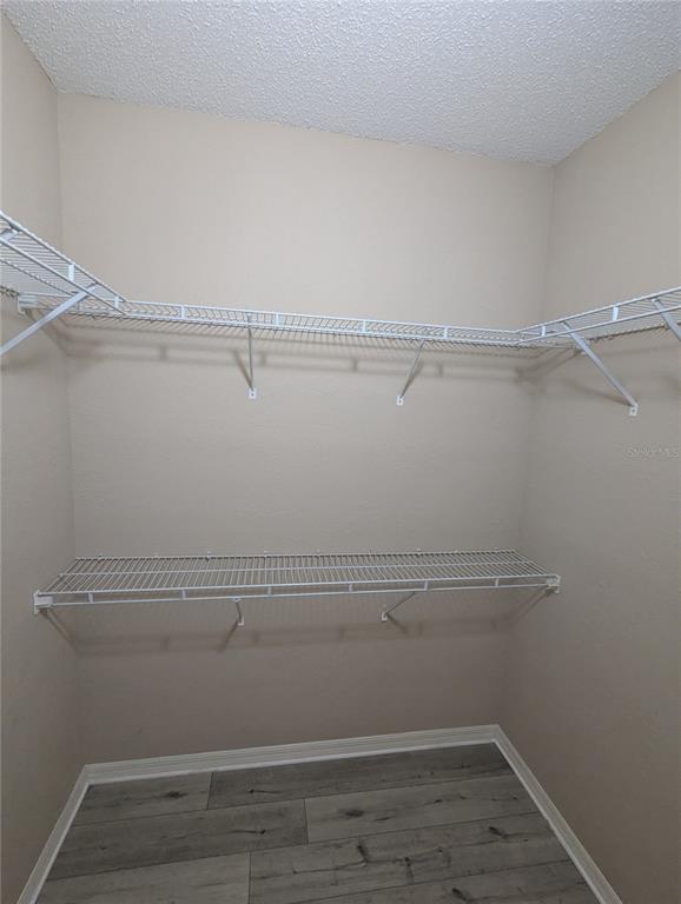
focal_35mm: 16
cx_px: 340
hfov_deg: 78.2
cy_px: 452
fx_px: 419
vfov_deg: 94.4
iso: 275
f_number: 2.2
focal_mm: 2.35
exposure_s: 1/23.8
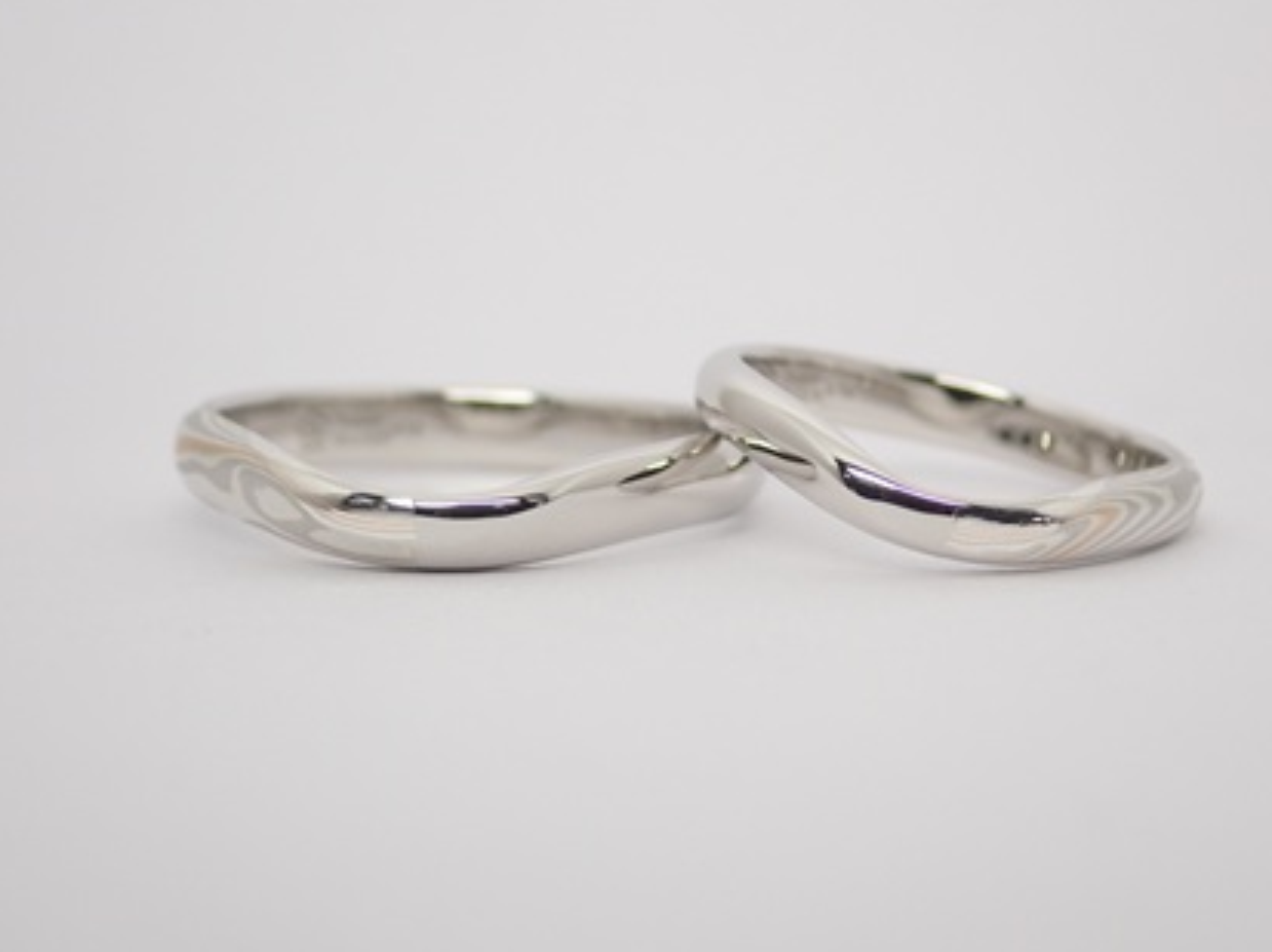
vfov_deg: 17.5
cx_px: 684
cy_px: 448
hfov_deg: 23.3
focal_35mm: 84
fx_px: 3084
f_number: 4.1
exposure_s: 1/125
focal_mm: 13.65
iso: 200
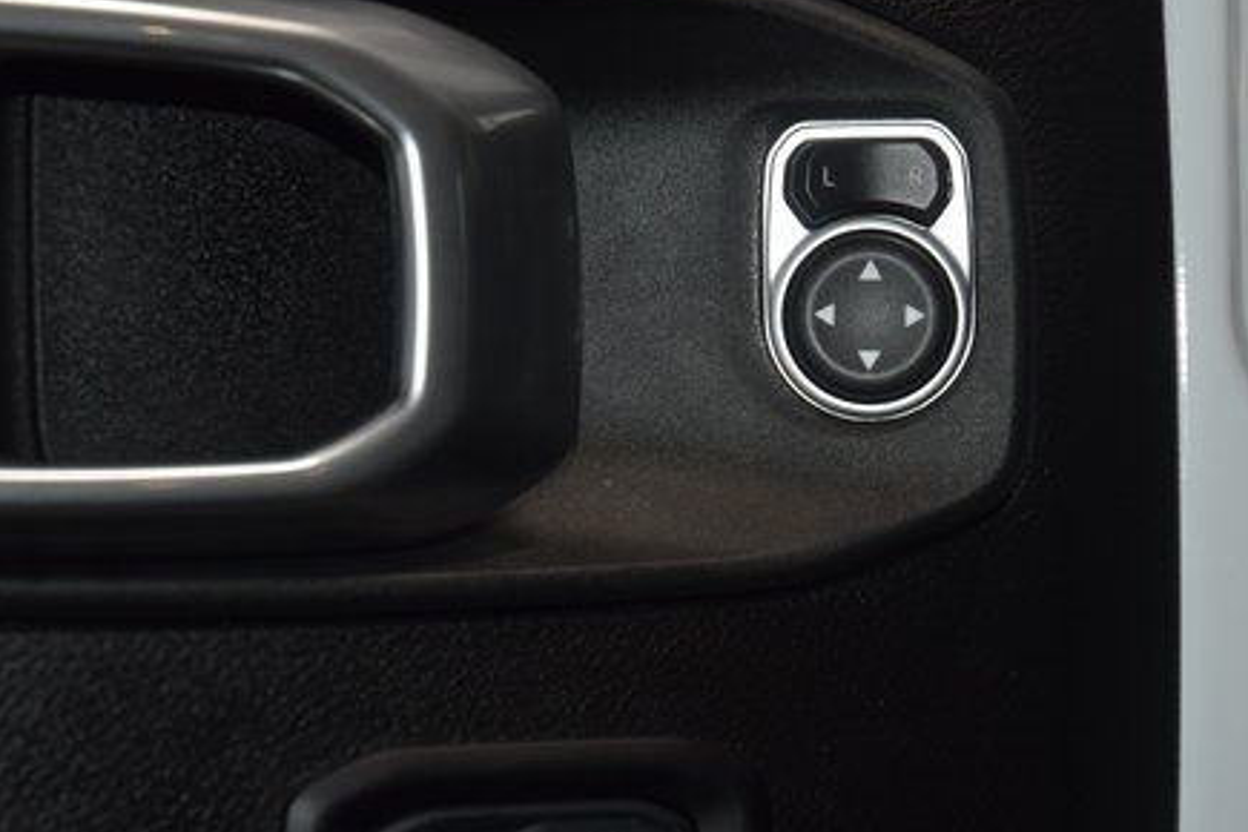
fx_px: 3674
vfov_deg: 12.9
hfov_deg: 19.2
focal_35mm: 106
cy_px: 481
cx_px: 769
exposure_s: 1/125
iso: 560
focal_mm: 48
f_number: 4.5
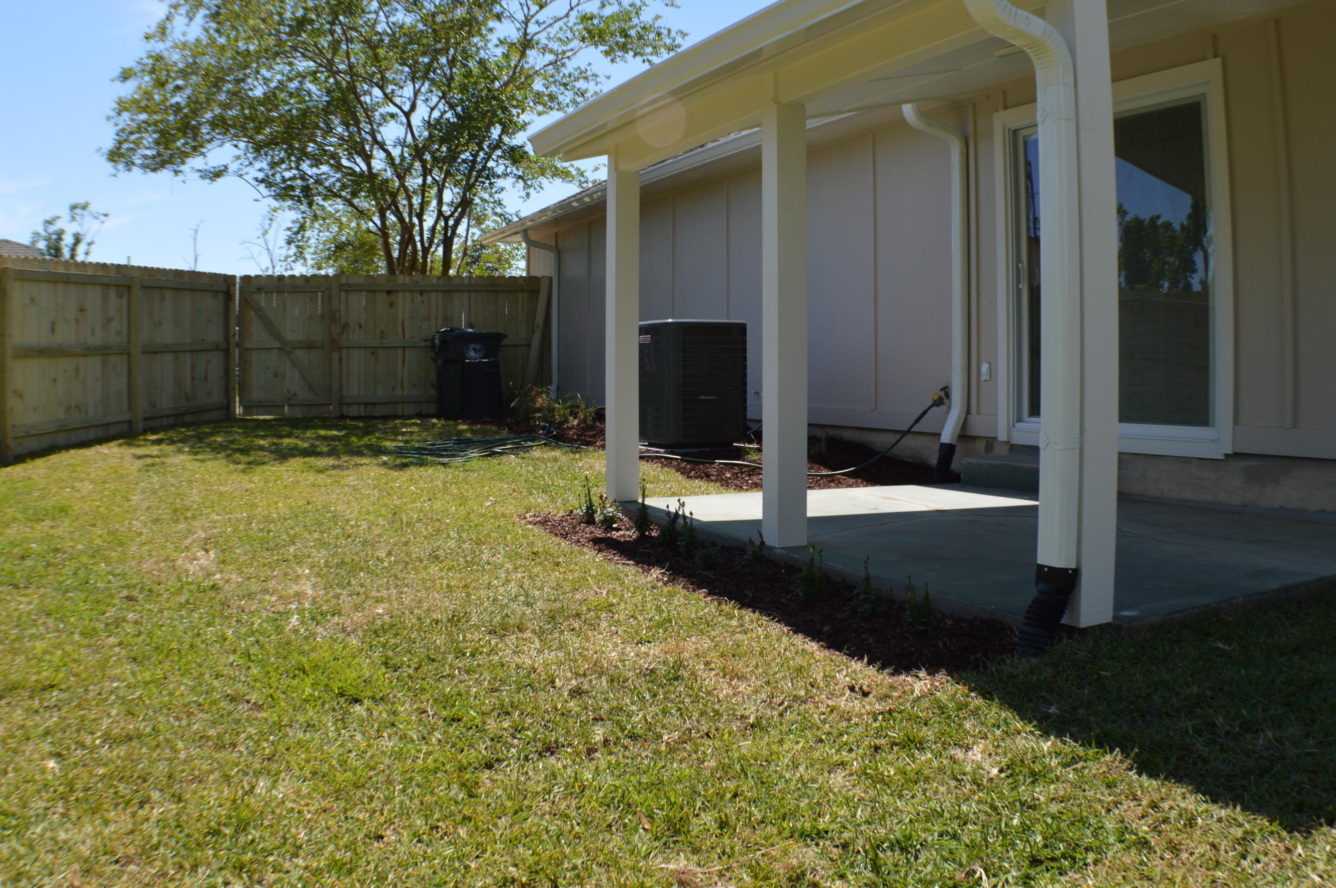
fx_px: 1631
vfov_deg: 30.4
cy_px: 392
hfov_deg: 44.5
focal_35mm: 44
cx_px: 710
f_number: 7.1
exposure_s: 1/200
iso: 100
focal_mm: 26
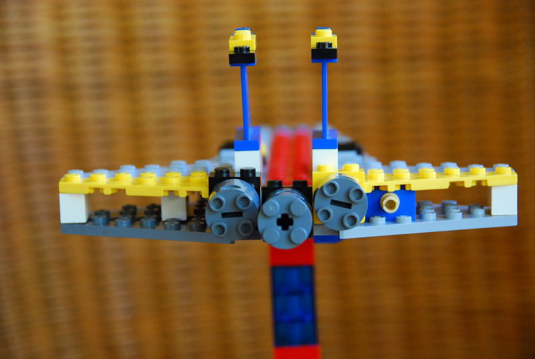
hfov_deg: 13.0
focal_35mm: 158
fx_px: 2345
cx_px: 268
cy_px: 180
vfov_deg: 8.8
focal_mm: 105
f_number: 5.6
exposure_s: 1/50
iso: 800
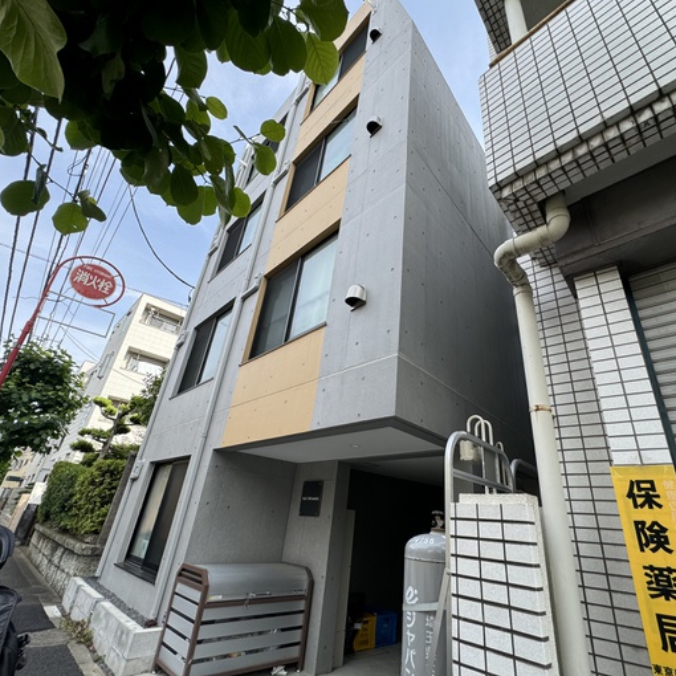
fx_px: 376
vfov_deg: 84.0
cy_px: 335
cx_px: 374
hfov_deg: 83.7
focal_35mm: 17
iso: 40
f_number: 2.2
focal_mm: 2.22
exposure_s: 1/451
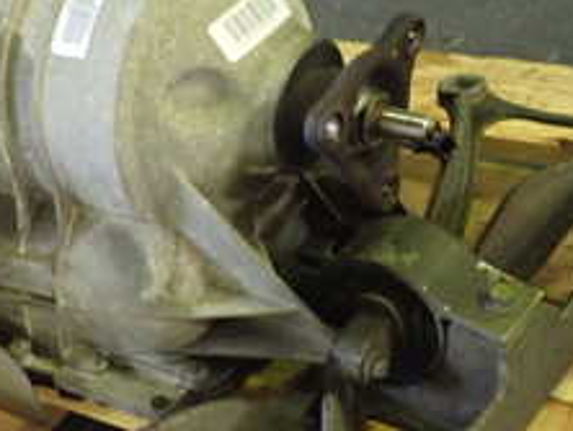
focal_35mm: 81
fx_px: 1342
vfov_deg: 18.2
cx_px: 0
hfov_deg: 23.1
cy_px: 248
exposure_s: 1/30
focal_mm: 5.4
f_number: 2.3
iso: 800
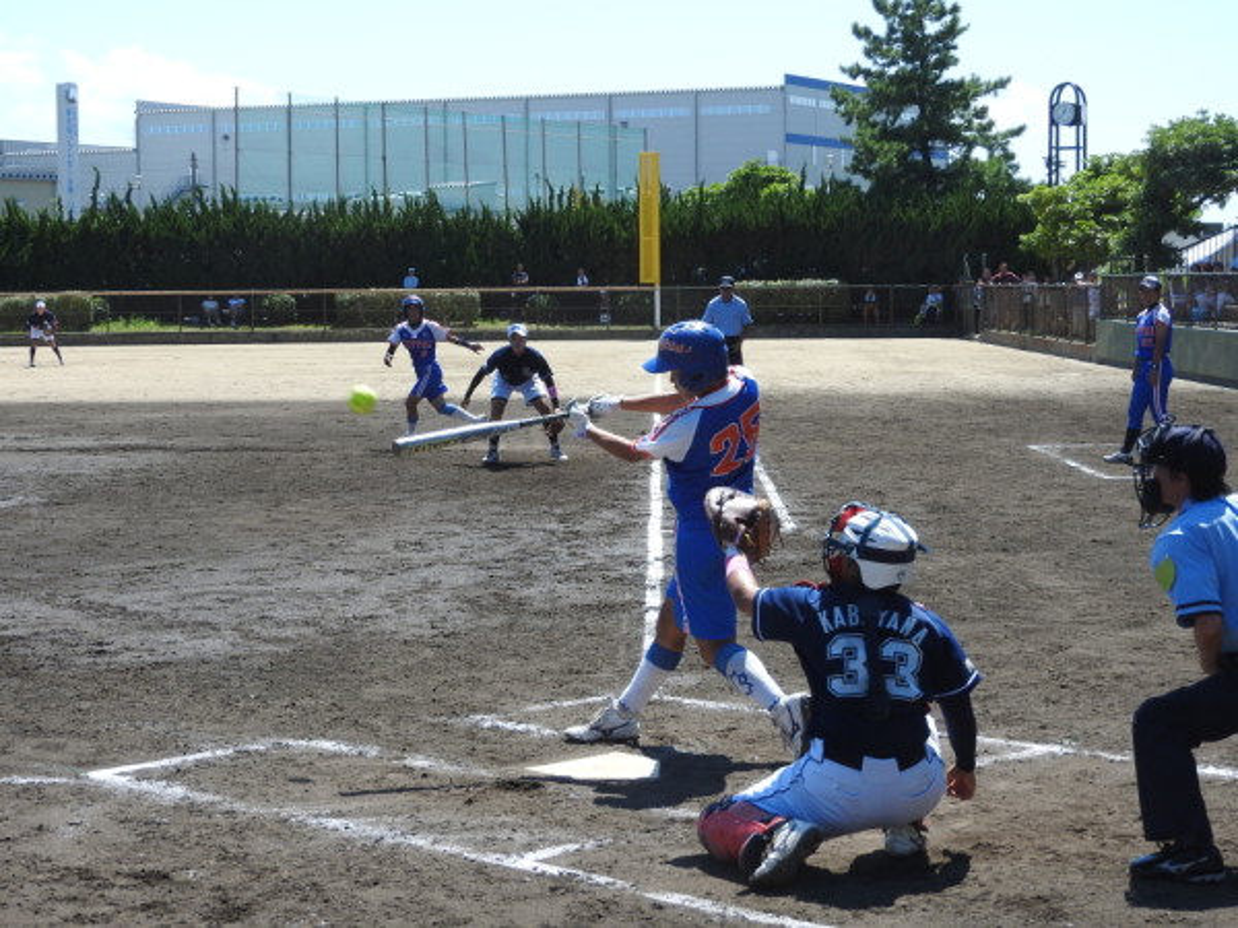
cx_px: 619
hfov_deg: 24.4
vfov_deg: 18.4
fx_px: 2861
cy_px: 464
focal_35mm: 80
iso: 100
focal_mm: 14.3
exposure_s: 1/500
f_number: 4.5
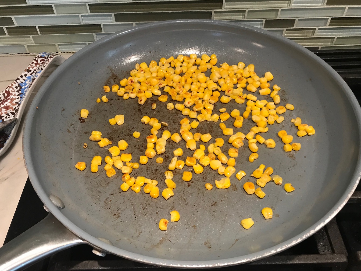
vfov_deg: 48.2
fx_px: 302
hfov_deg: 61.7
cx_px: 181
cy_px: 139
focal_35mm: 29
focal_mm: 3.99
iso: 40
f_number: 1.8
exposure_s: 1/20
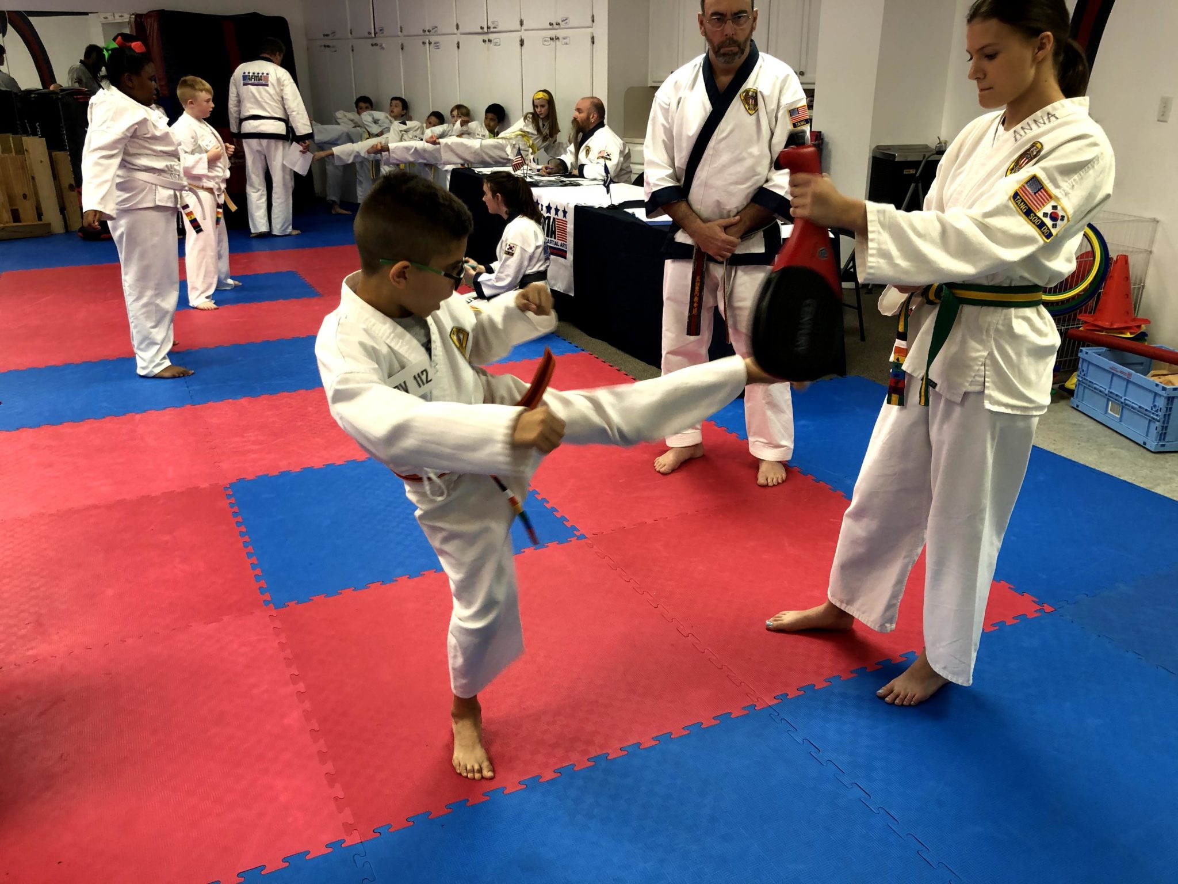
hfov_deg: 63.4
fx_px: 953
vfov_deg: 49.7
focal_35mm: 28
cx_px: 589
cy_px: 442
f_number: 1.8
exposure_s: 1/24
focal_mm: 3.99
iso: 40
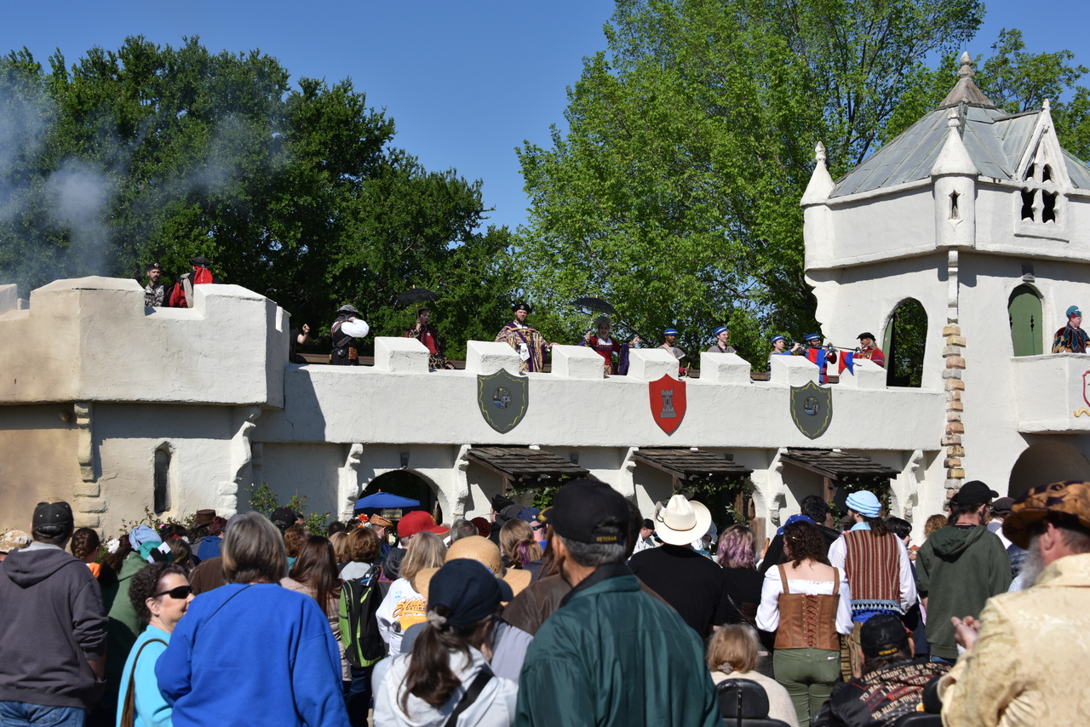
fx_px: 1696
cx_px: 545
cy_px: 364
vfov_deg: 24.2
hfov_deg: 35.6
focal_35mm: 56
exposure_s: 1/400
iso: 100
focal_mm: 56
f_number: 10
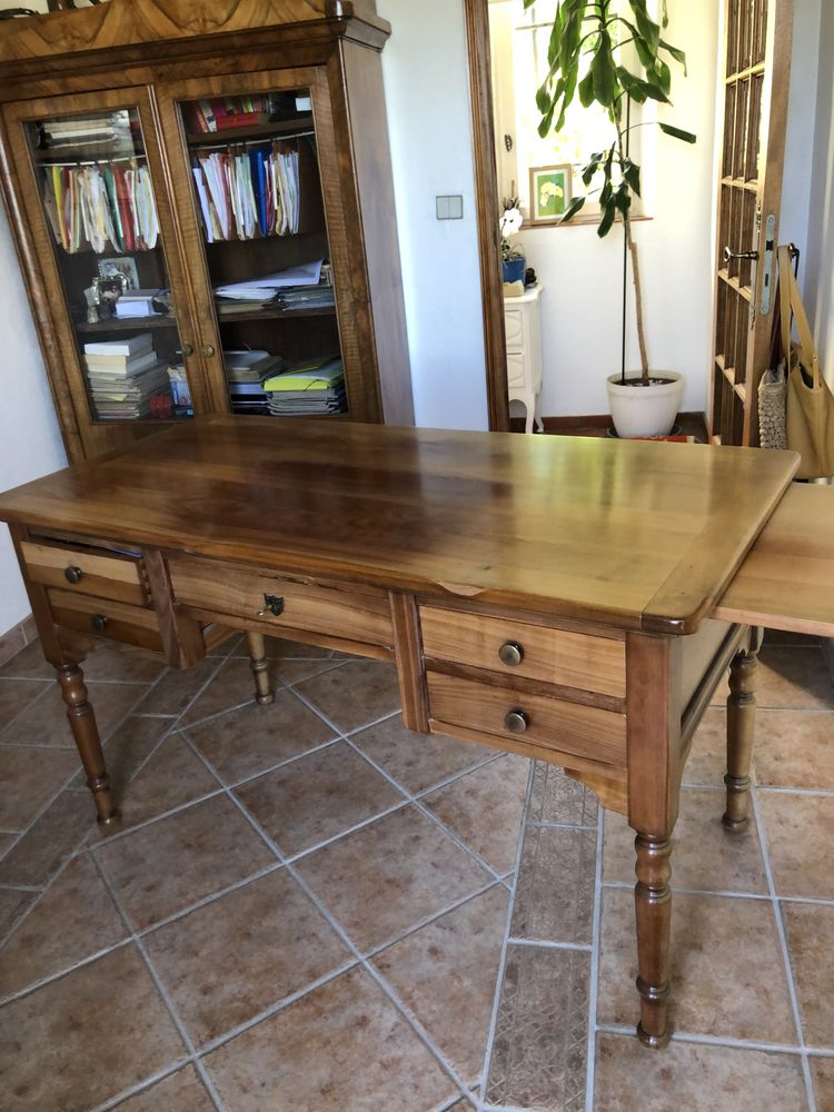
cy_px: 556
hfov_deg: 49.7
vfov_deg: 63.4
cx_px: 417
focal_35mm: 28
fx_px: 899
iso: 125
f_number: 1.8
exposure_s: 1/60
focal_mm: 3.99
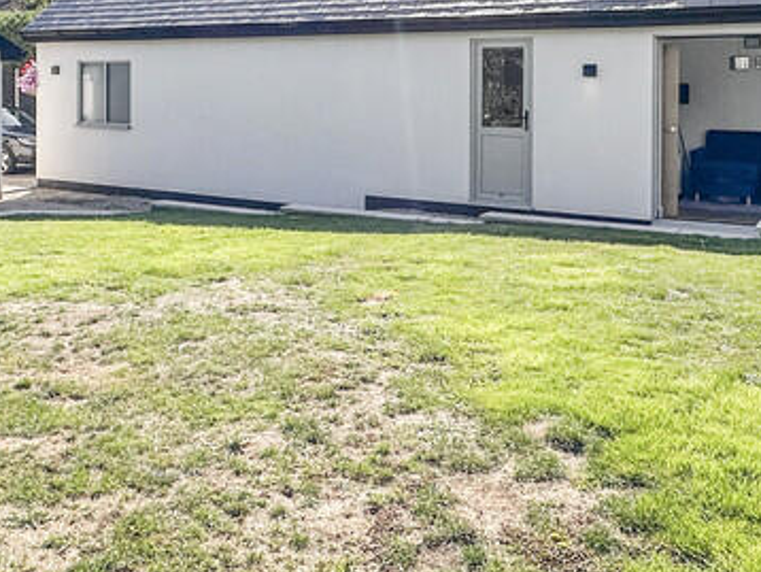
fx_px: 880
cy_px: 85
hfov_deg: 46.0
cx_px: 247
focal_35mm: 40
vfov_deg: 34.5
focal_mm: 2.22
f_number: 2.2
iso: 50
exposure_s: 1/3040
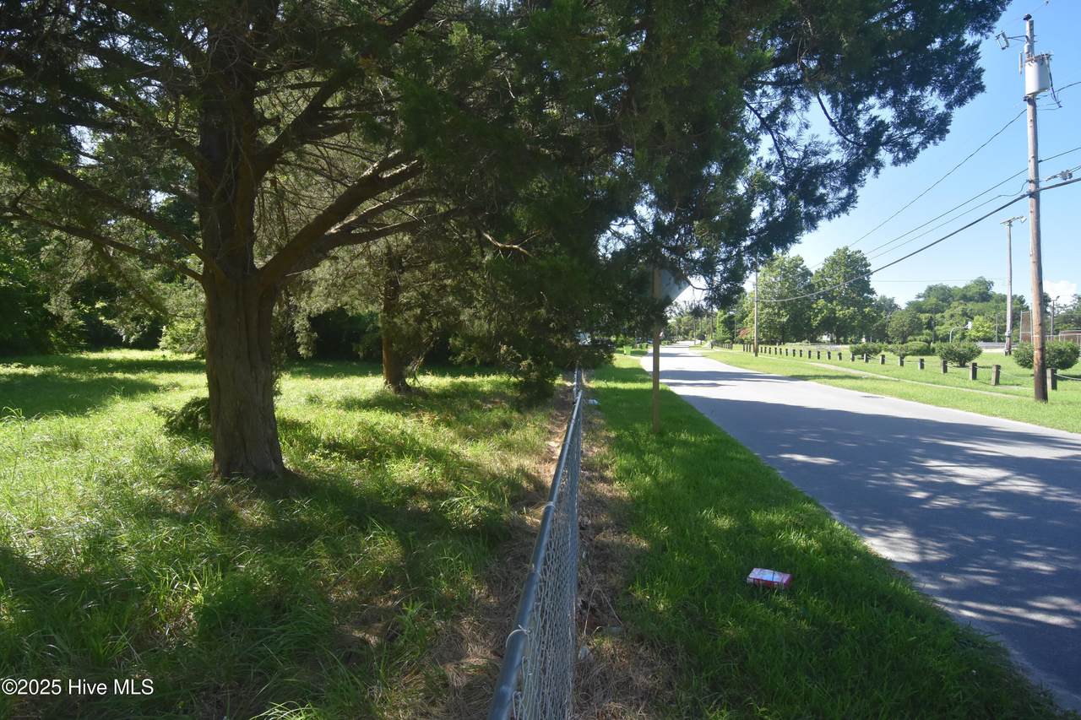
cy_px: 360
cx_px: 540
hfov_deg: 95.0
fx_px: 495
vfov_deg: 72.0
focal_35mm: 16
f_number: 8
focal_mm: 11
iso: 800
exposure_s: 1/500
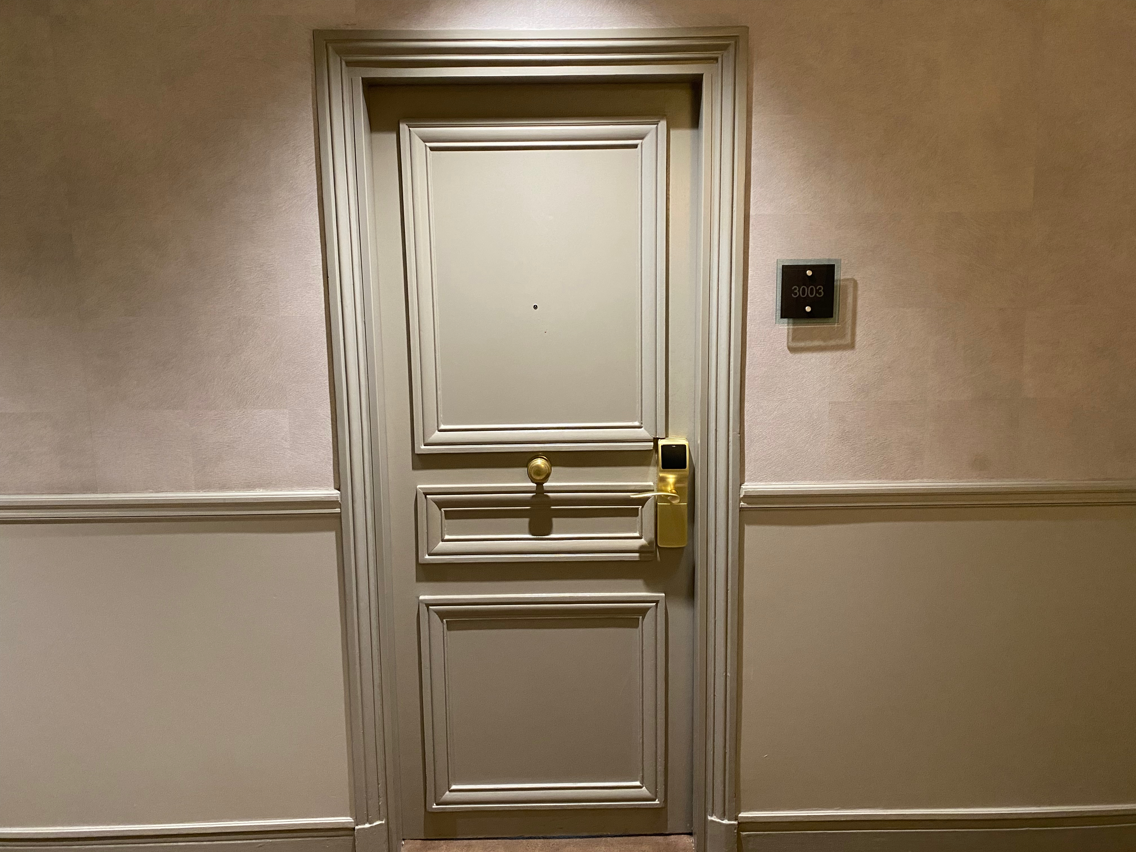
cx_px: 568
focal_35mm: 26
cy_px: 426
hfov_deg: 67.3
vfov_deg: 53.1
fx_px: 853
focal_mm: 4.25
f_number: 1.8
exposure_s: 1/50
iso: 400
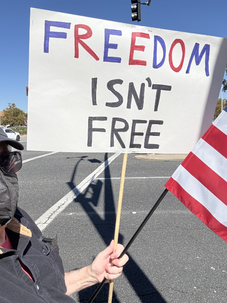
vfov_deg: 55.3
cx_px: 117
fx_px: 289
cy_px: 145
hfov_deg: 42.9
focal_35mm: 33
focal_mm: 2.7
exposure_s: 1/1739
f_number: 1.9
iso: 25
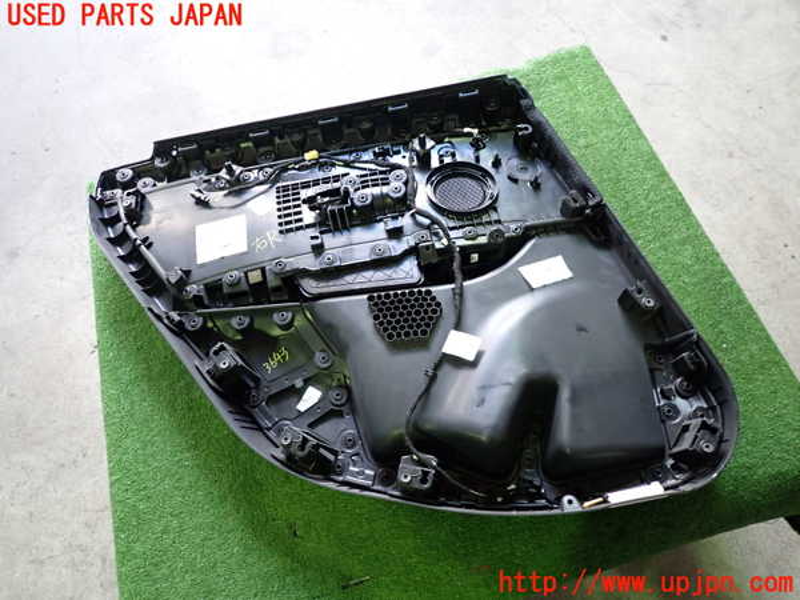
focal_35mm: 25
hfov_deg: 69.4
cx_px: 400
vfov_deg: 54.9
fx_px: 578
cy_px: 300
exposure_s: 1/30
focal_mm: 4.5
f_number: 2
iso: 320
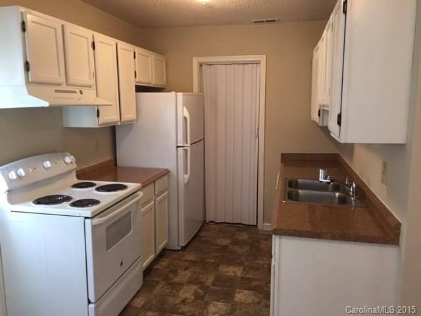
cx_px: 210
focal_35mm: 29
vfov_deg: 48.2
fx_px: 353
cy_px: 158
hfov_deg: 61.7
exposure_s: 1/30
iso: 100
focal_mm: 4.15
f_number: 2.2
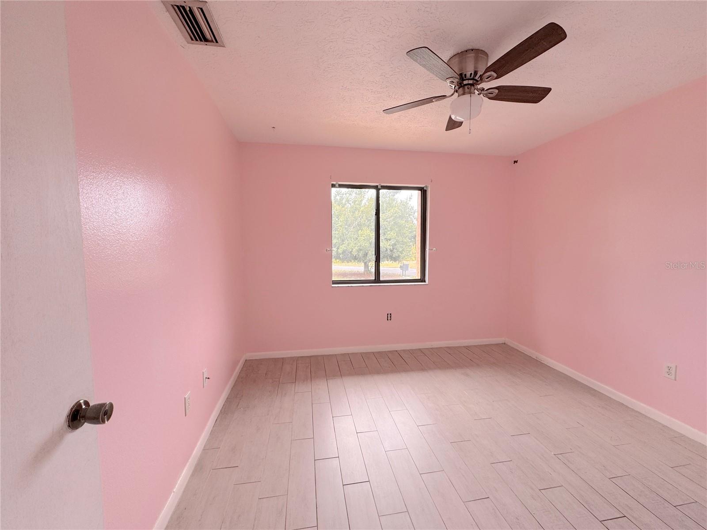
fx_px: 286
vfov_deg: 85.7
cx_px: 354
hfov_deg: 102.1
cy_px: 265
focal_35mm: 14
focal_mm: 2.22
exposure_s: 1/99
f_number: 2.2
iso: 80
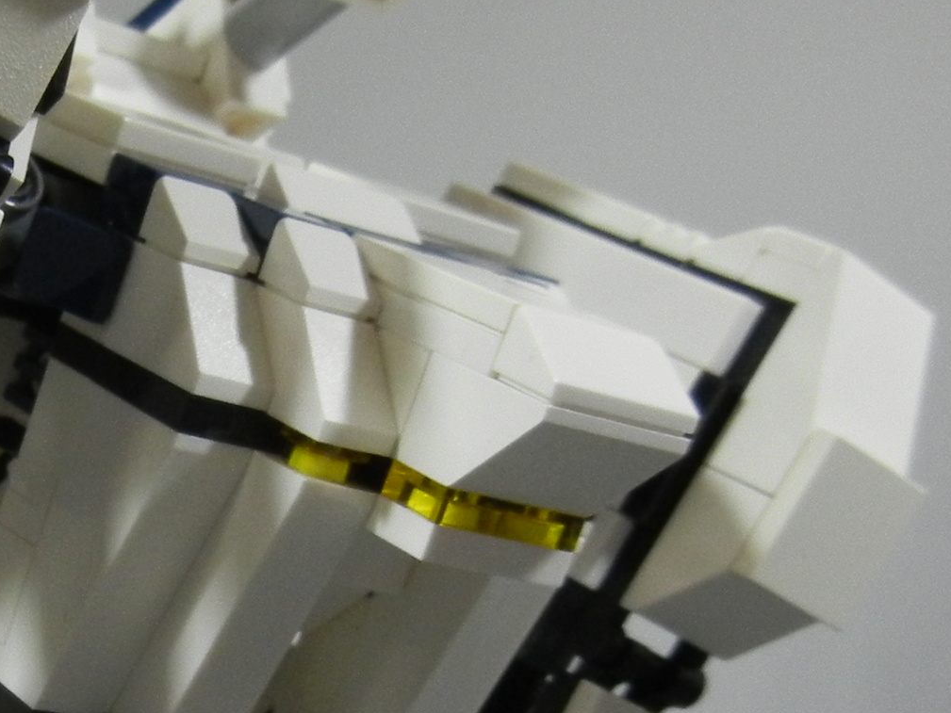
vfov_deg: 15.0
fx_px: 2665
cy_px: 707
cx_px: -35
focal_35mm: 97
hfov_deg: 19.6
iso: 400
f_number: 3.5
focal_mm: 5.4
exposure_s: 1/79.2
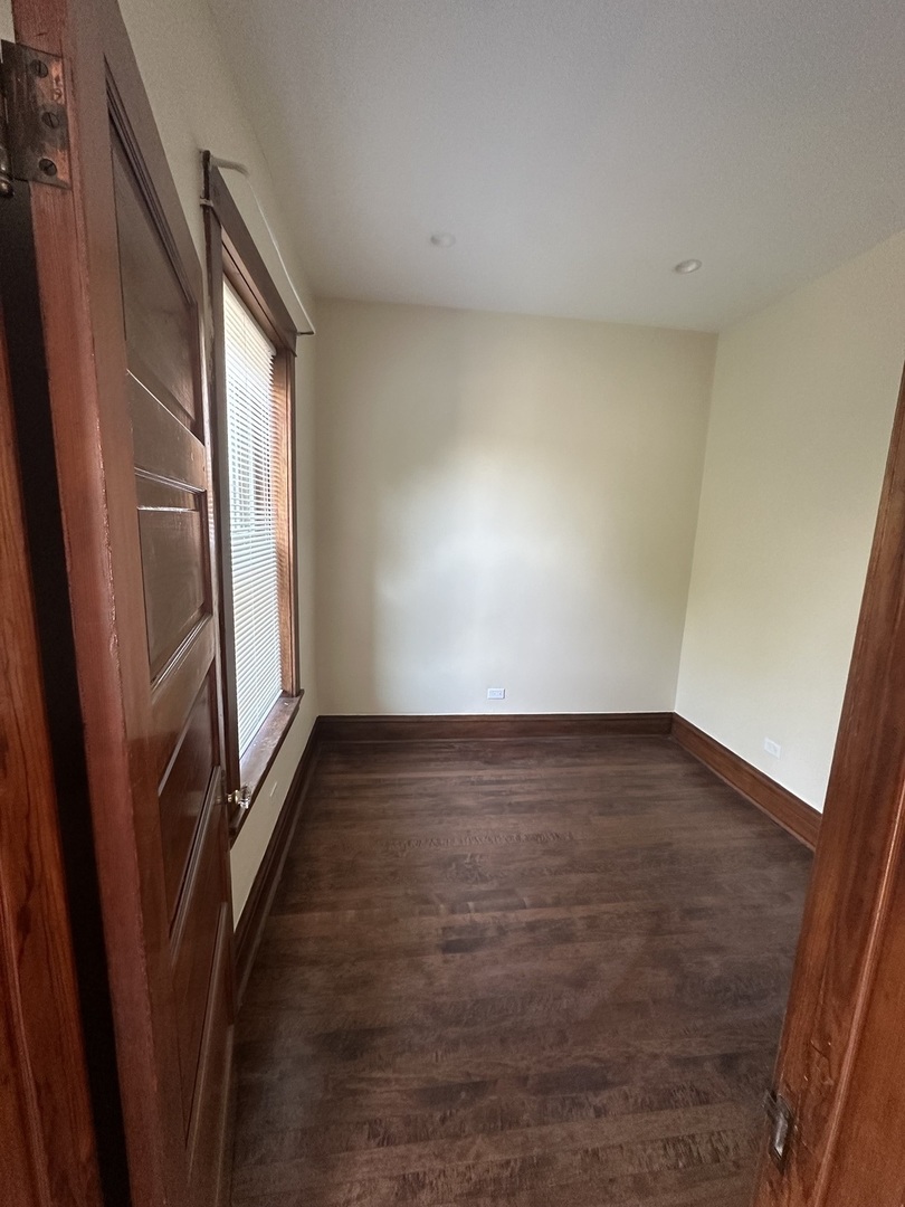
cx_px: 452
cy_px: 604
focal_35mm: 14
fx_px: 488
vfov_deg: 102.1
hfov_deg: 85.7
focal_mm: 2.22
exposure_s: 1/95
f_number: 2.2
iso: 320
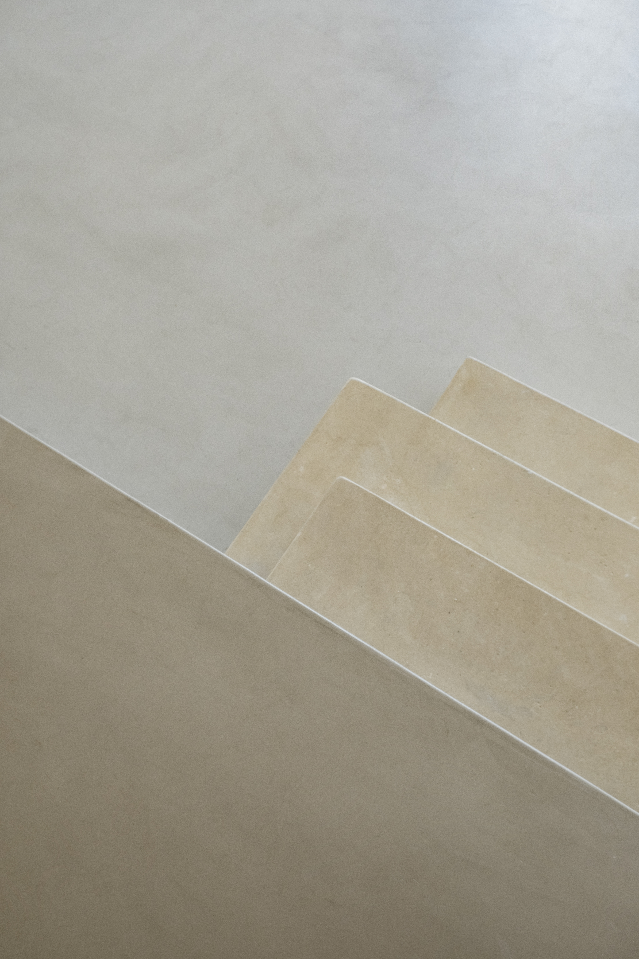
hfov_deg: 42.3
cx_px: 320
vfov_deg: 60.3
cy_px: 480
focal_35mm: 31
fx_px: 825
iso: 400
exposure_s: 1/100
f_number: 5.6
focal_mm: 20.5
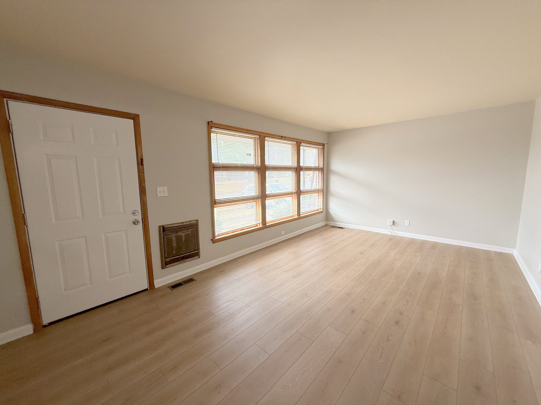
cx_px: 270
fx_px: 219
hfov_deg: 102.1
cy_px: 202
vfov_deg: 85.7
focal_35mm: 14
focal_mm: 2.22
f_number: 2.2
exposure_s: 1/99
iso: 160
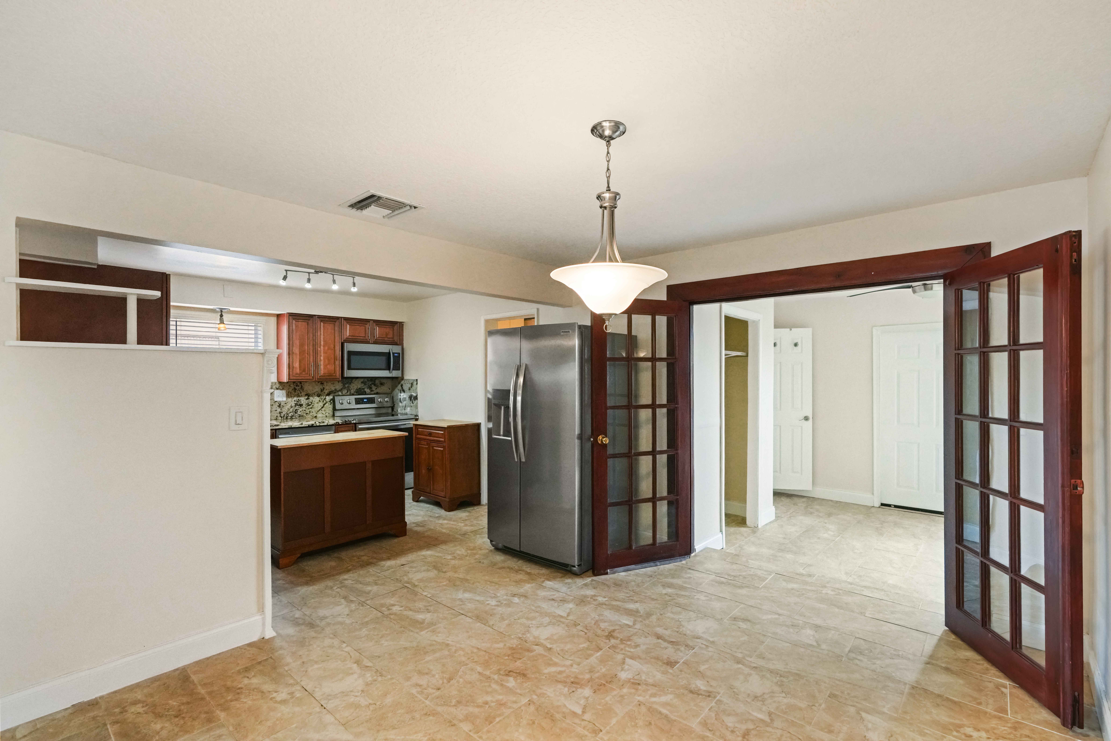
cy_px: 370
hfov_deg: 96.7
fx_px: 494
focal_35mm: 16
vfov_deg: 73.7
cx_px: 556
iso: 1600
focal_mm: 16
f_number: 5.6
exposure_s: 1/30
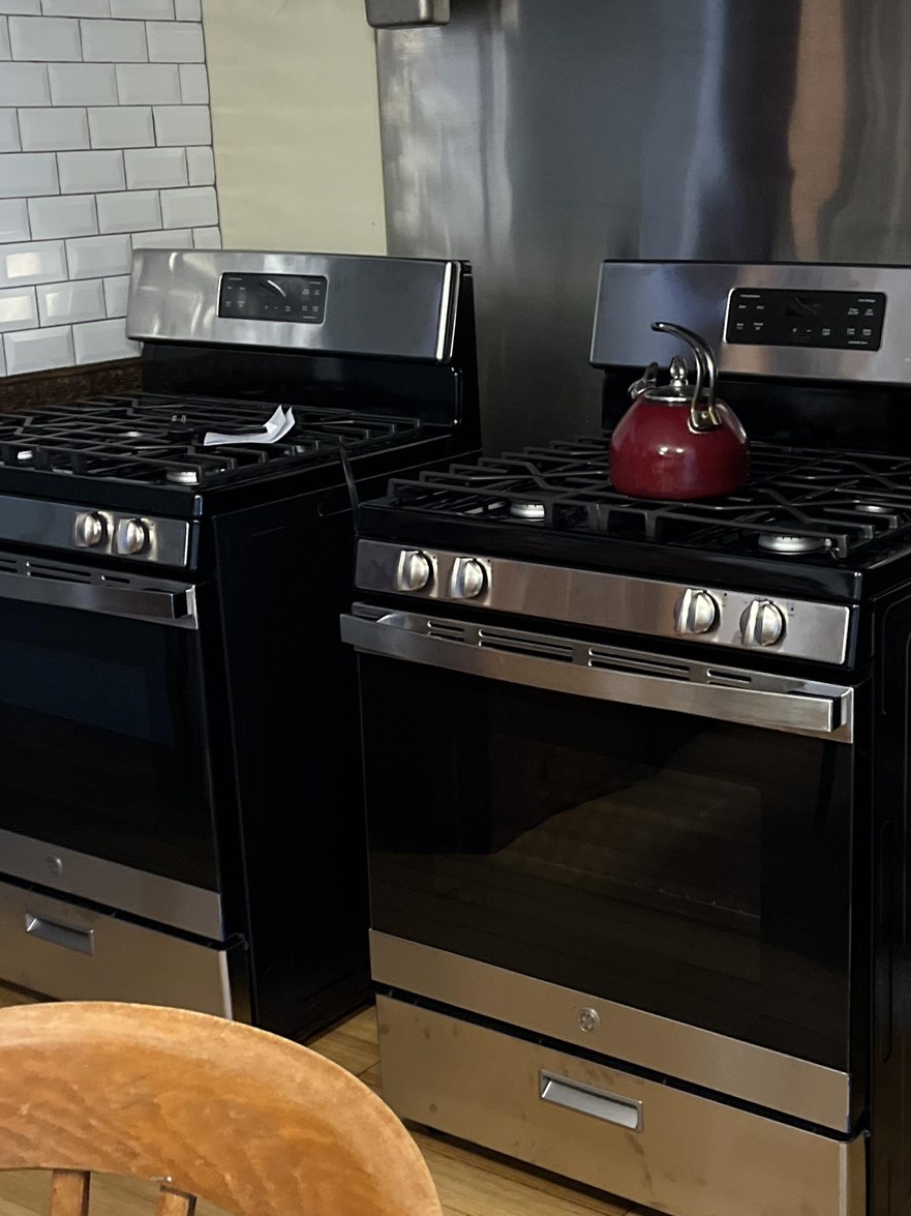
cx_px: 660
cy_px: 582
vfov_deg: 37.5
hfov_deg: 28.2
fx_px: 1790
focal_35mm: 51
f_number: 1.6
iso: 500
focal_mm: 5.1
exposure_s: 1/30
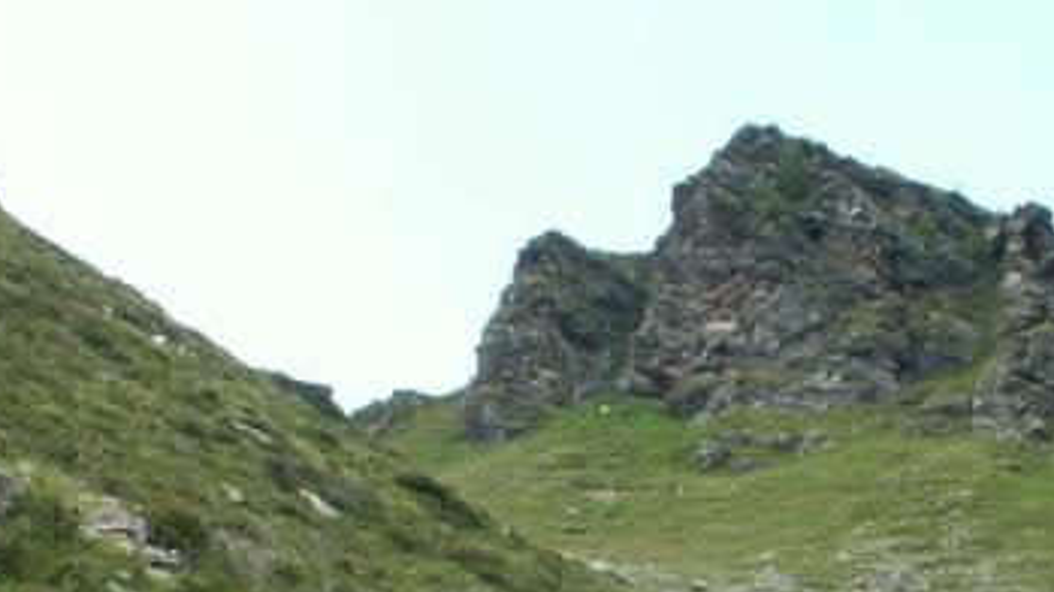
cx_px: 779
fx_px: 1956
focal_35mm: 70
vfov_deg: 16.8
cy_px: 622
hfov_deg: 29.7
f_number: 7.1
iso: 50
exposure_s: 1/30
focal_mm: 5.86
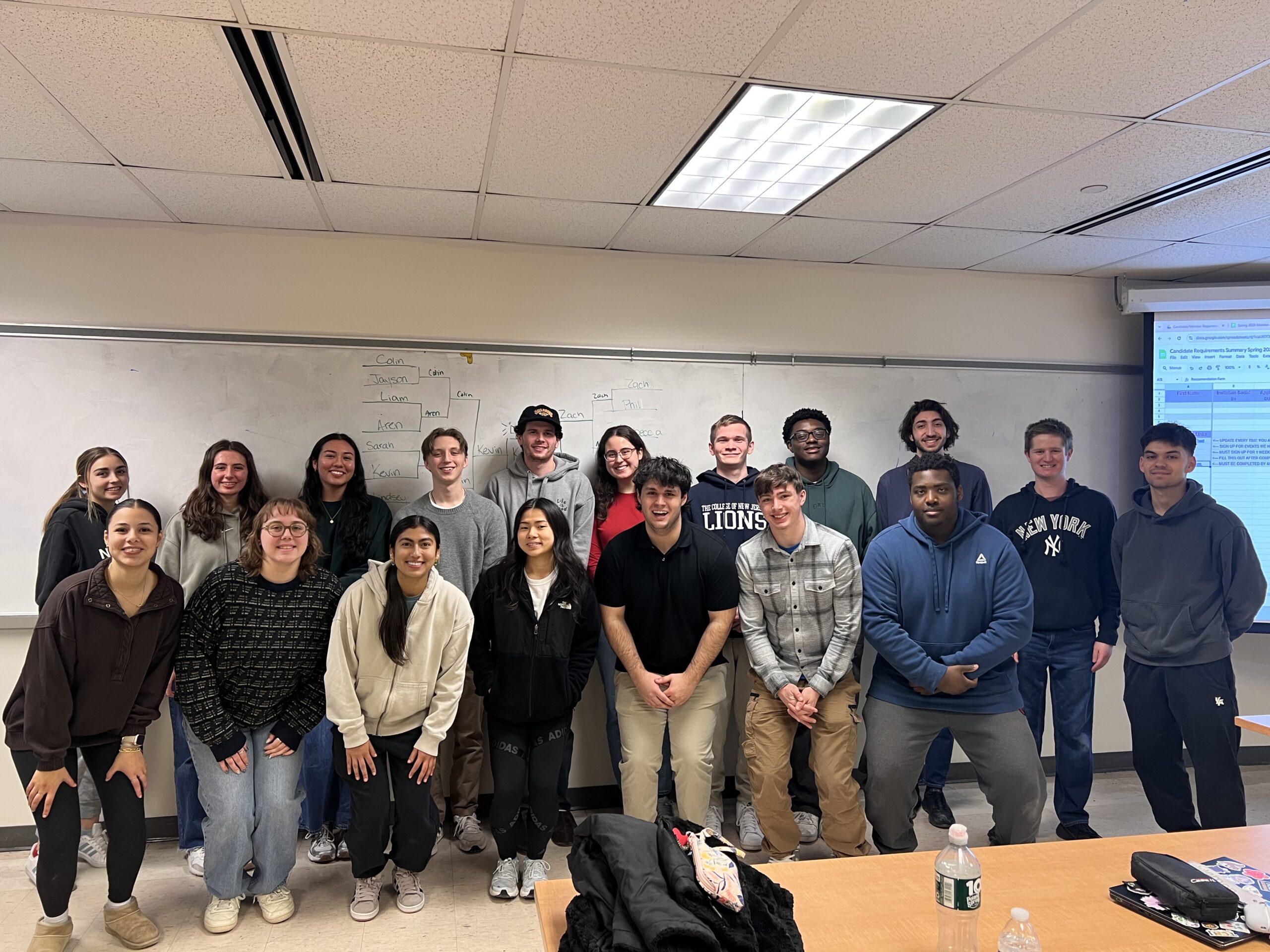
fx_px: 954
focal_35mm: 26
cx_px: 635
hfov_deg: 67.3
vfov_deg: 53.1
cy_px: 476
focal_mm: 5.7
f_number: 1.5
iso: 125
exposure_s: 1/60
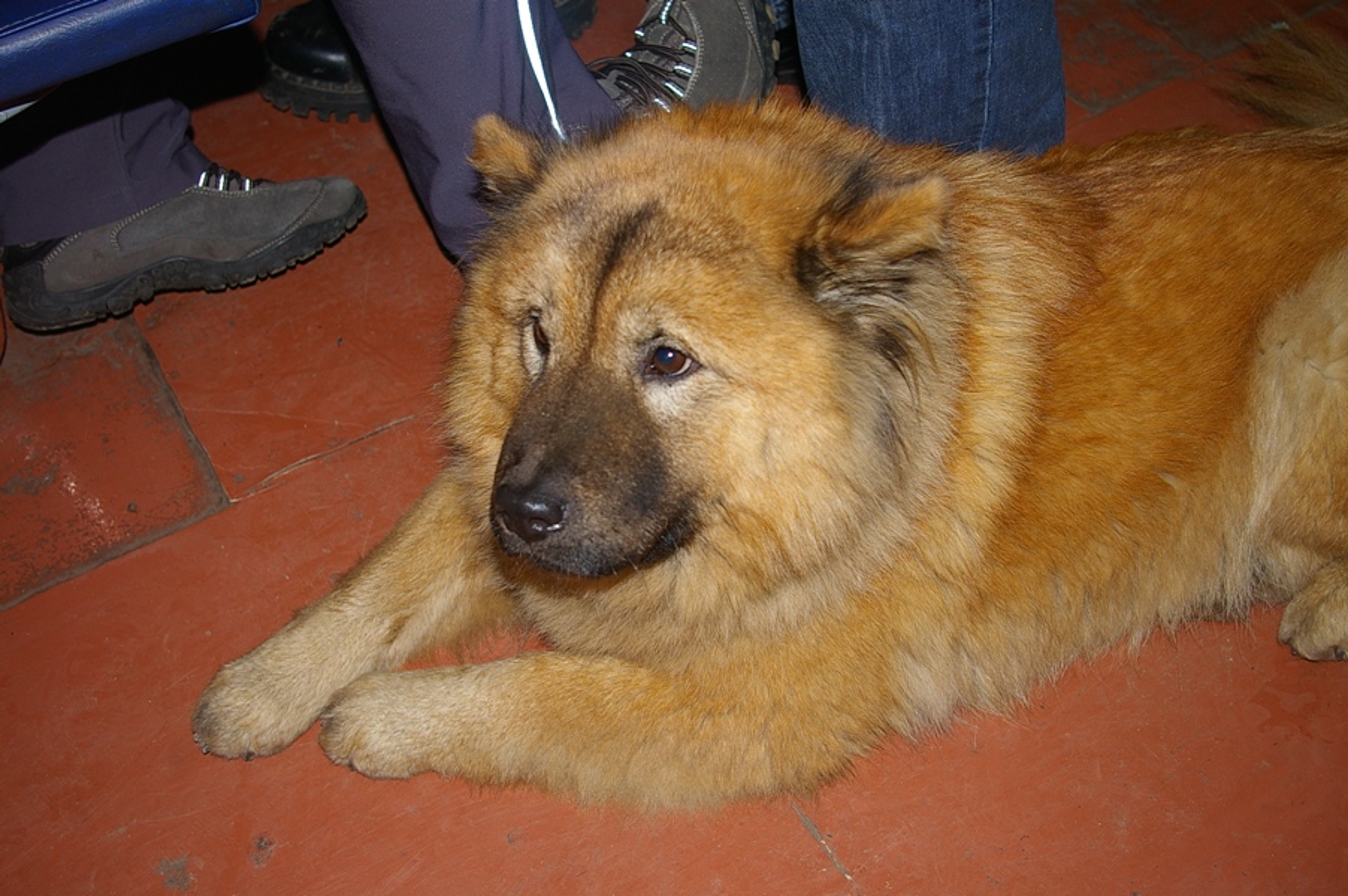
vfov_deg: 31.8
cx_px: 674
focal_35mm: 42
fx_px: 1571
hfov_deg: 46.4
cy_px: 448
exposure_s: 1/45
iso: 200
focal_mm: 28
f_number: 4
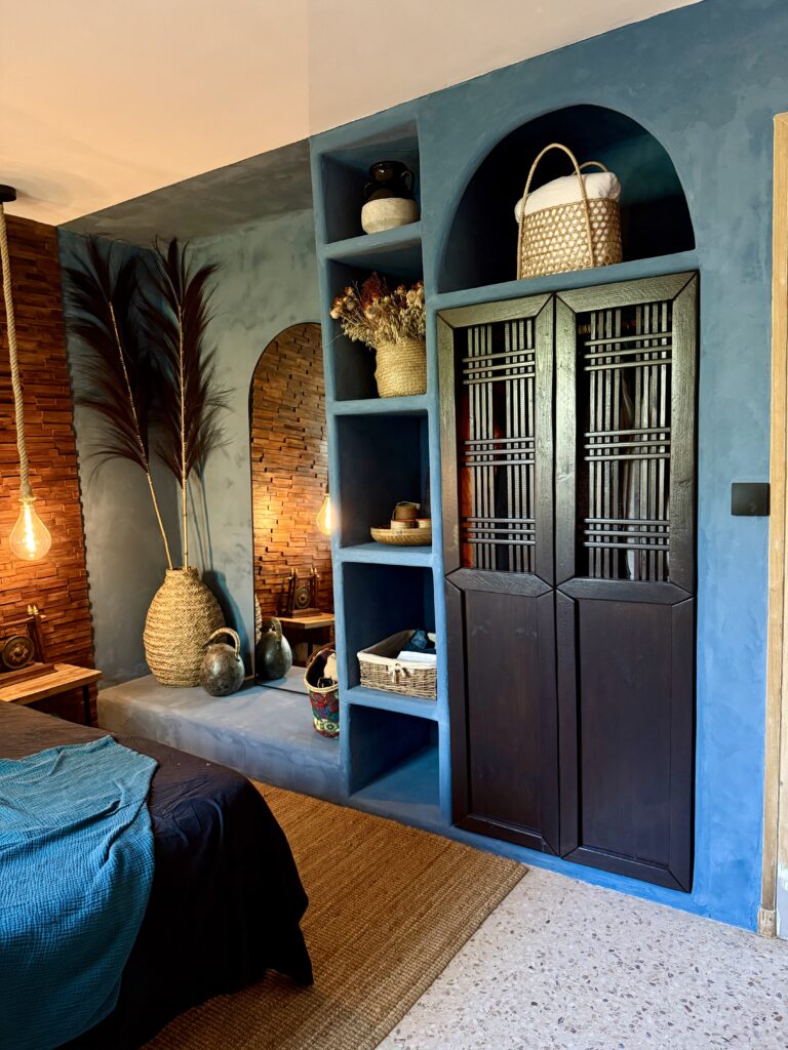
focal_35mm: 24
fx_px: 728
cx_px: 394
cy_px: 525
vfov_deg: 71.6
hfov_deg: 56.8
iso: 500
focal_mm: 6.76
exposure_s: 1/50
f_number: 1.78
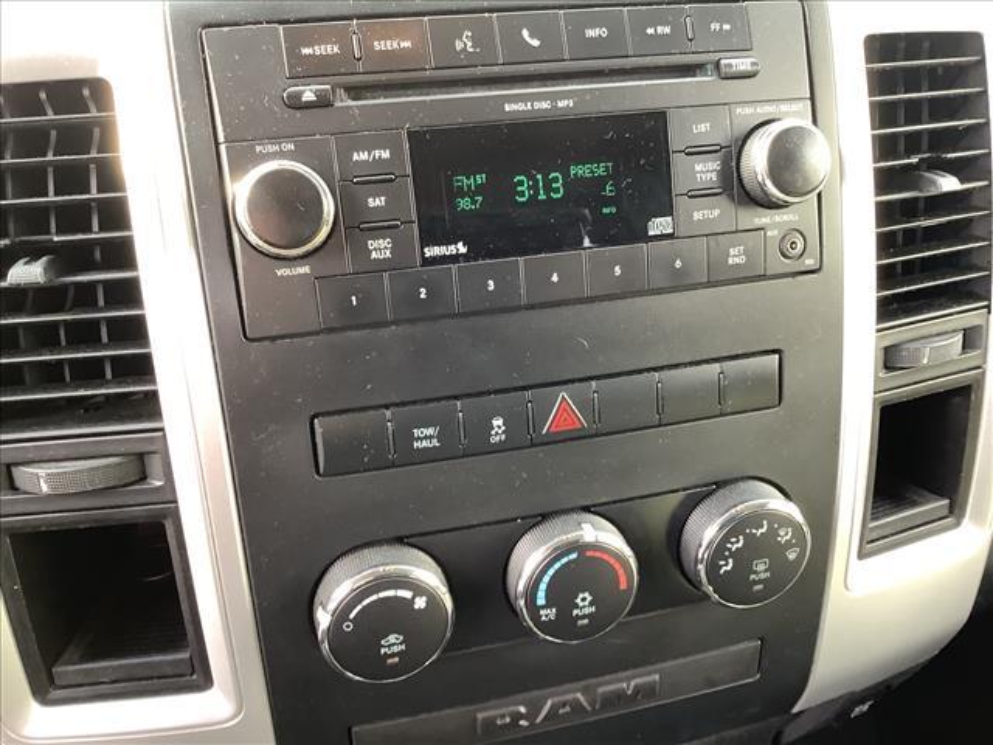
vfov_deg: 45.4
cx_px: 496
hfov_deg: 58.4
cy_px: 372
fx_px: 889
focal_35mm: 31
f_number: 2.4
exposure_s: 1/50
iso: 160
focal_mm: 3.3
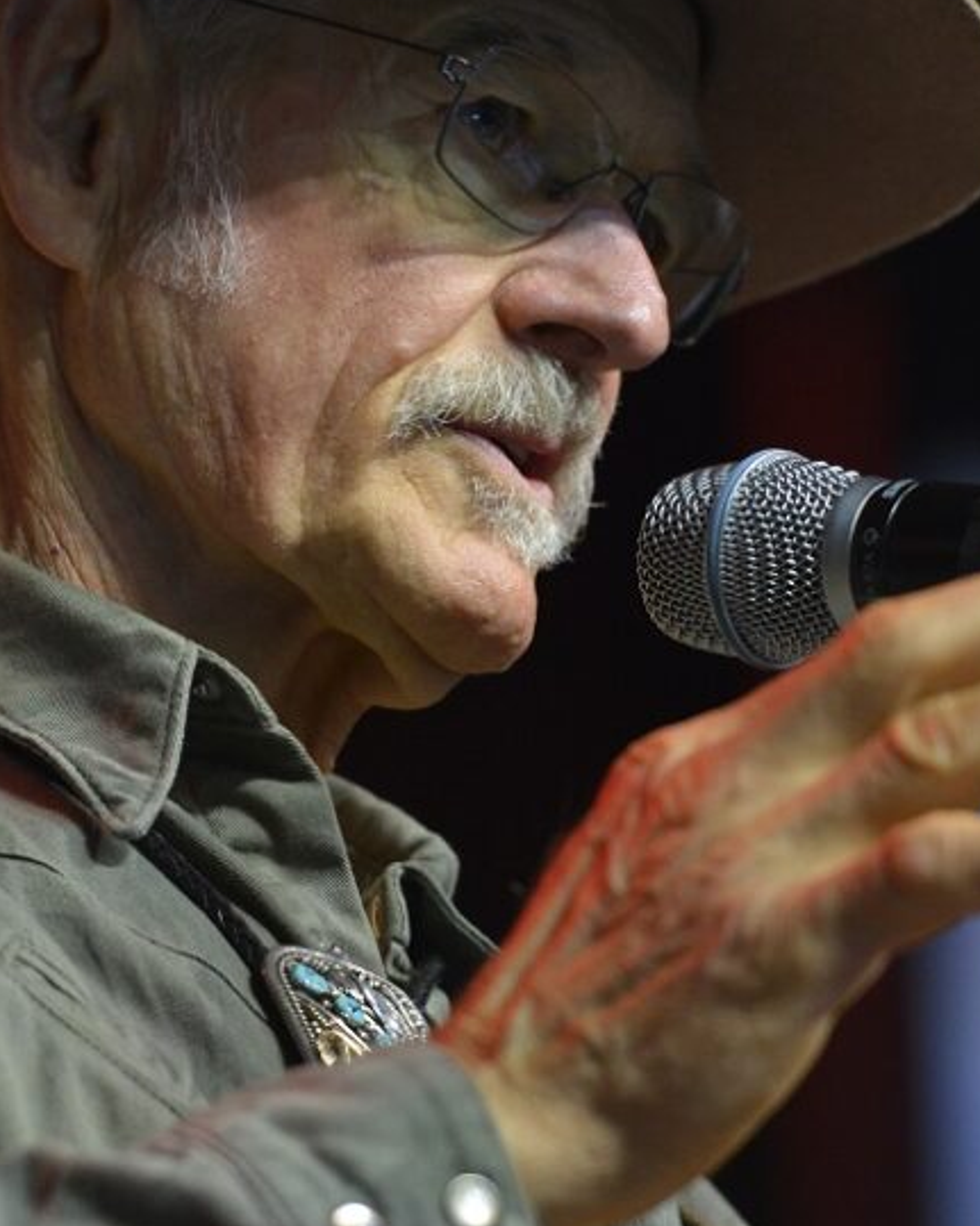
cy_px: 583
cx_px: 646
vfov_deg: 3.6
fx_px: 19402
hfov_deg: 2.9
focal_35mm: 535
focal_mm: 200
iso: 2000
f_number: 3.2
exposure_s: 1/160
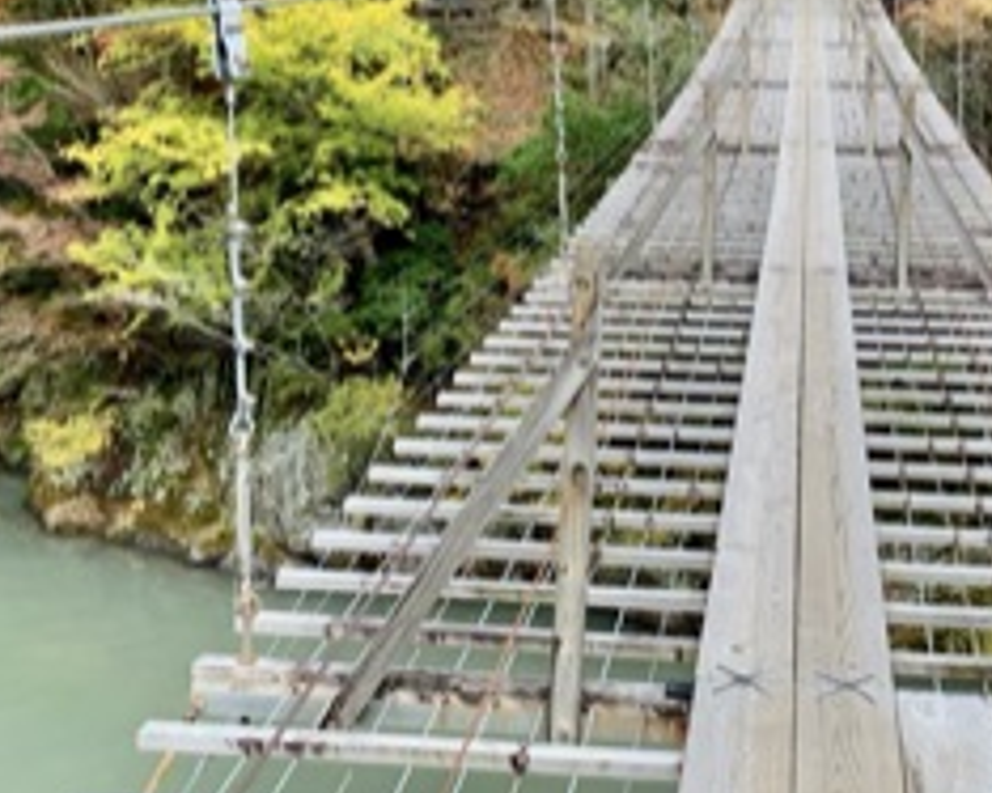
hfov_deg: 34.8
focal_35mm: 52
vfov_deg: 27.8
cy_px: 49
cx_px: 801
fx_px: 1526
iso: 25
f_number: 1.8
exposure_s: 1/127
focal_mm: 4.25
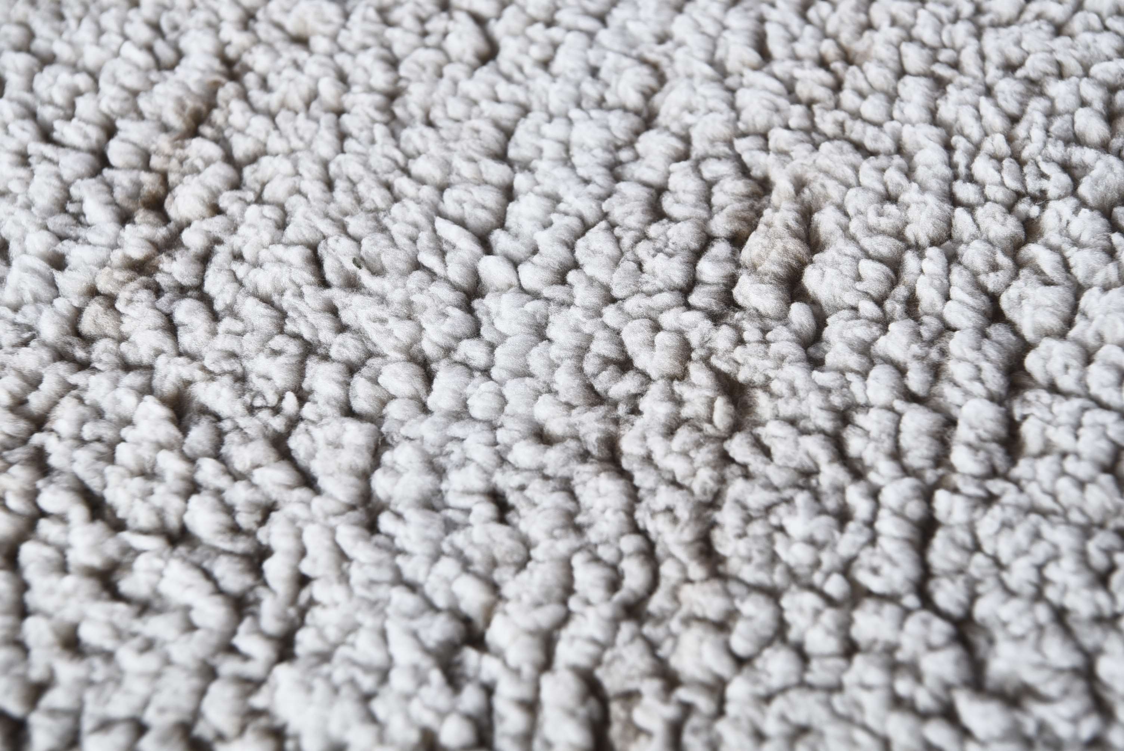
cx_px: 562
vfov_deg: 19.5
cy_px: 376
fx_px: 2186
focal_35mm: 70
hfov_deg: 28.8
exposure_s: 1/125
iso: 320
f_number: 9
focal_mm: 70
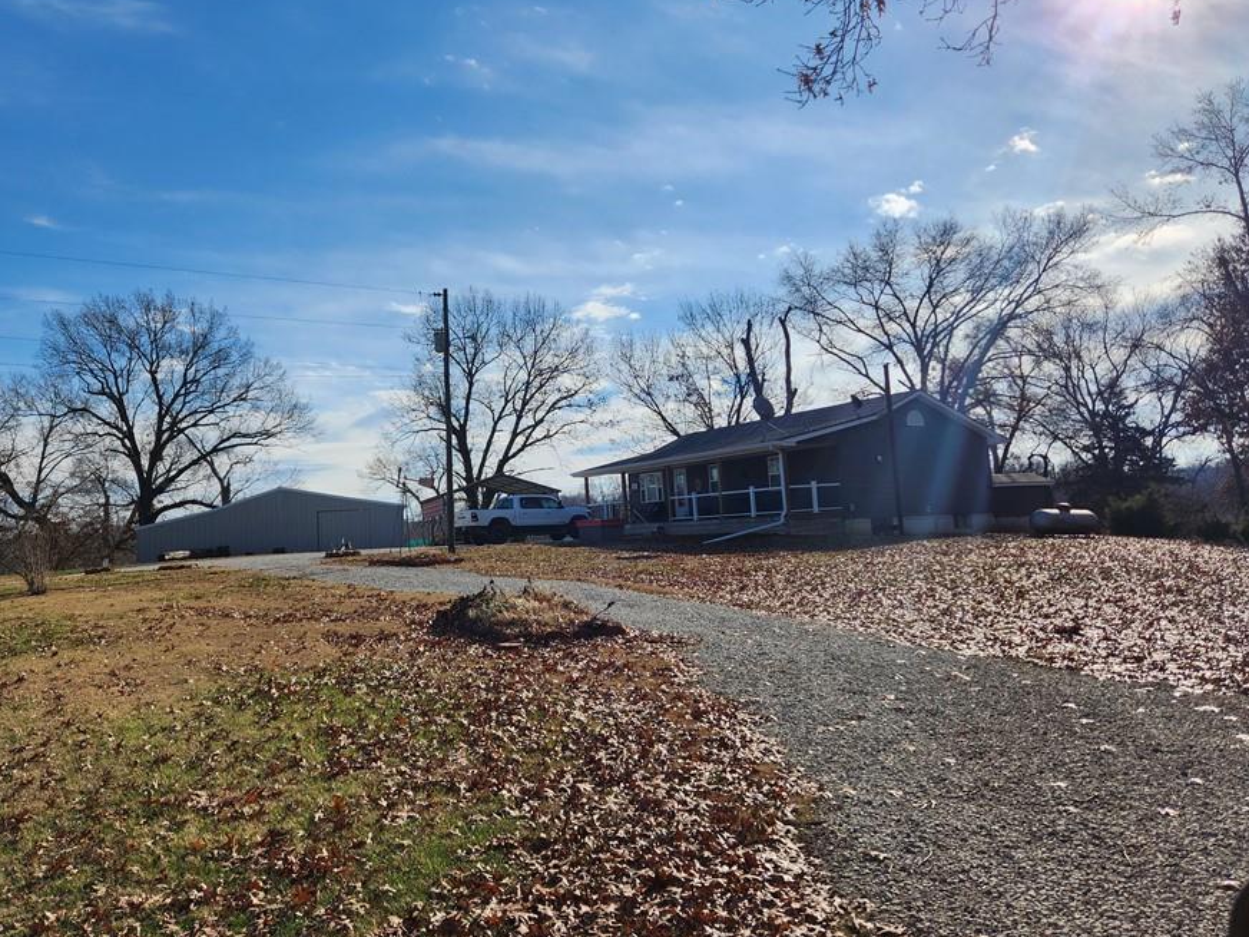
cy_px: 420
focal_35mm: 27
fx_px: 974
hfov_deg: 65.2
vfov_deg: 51.3
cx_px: 561
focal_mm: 5.4
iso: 20
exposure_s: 1/3924
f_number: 1.8
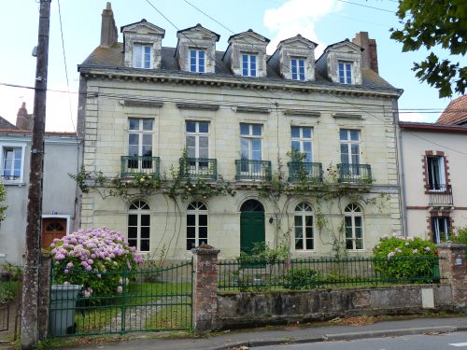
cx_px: 234
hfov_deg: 54.0
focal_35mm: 34
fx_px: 459
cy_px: 175
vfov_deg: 41.8
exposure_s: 1/320
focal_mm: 6
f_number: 4
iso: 160
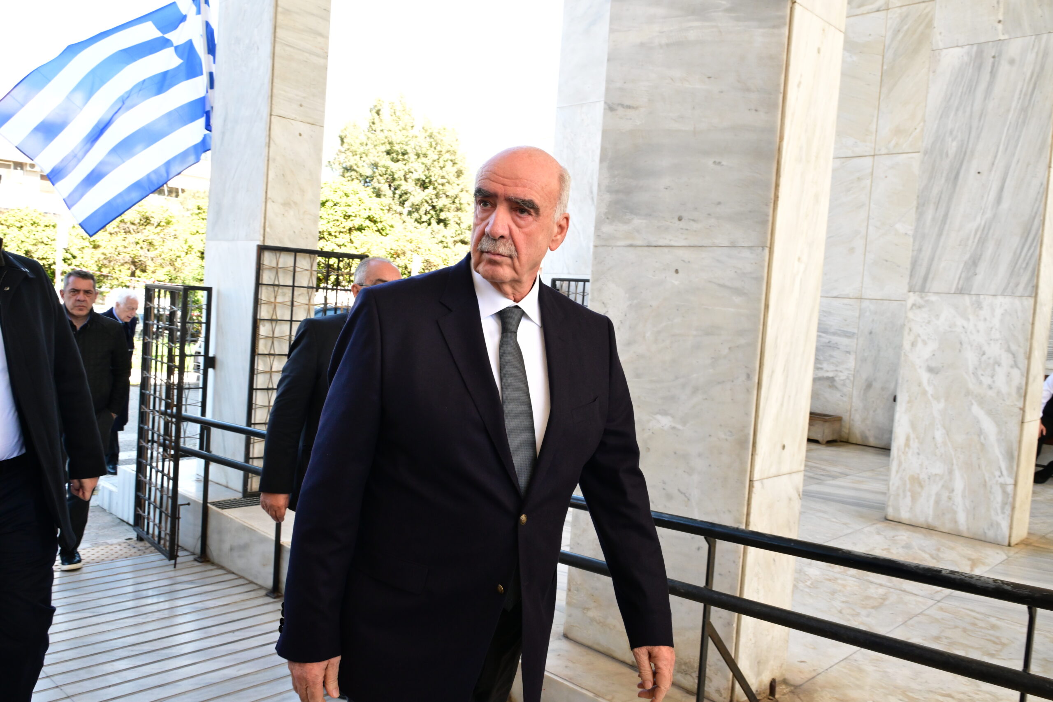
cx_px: 526
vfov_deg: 46.4
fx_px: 819
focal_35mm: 28
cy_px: 351
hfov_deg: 65.5
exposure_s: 1/320
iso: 2500
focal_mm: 28
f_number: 9
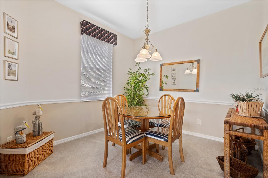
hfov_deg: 96.7
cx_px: 134
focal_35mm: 16
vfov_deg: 73.7
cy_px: 89
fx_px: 119
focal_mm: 10.5
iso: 320
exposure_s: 1/4
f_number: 6.4
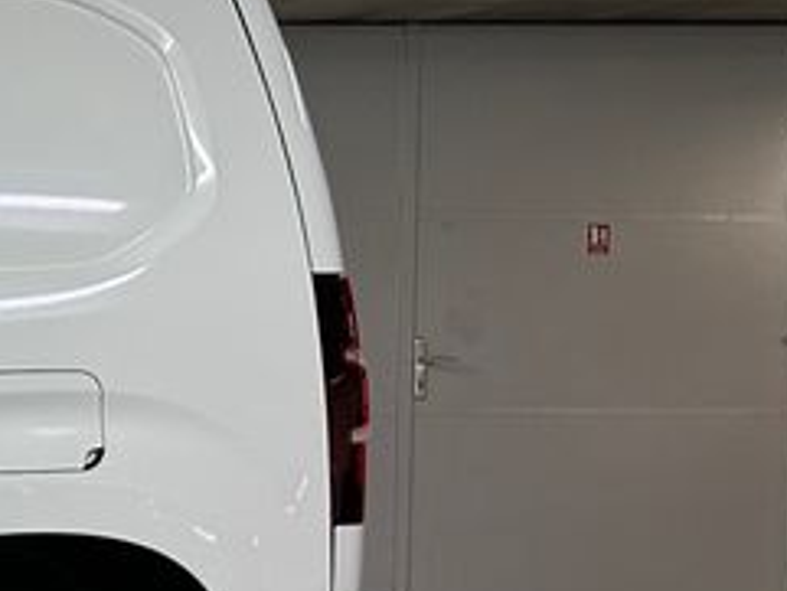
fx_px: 2320
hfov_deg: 15.3
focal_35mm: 102
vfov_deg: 14.5
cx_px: -813
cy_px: 431
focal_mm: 6.86
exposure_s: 1/50
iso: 160
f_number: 1.78
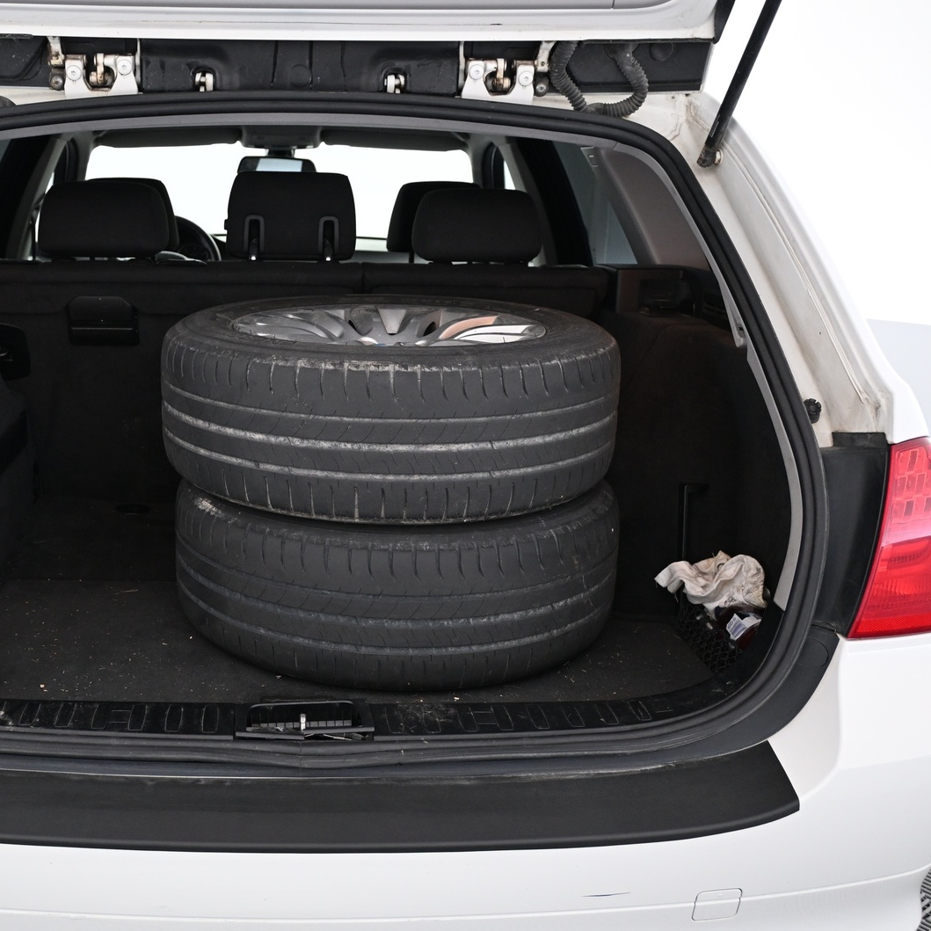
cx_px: 287
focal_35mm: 39
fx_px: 1187
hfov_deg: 42.1
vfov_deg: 42.8
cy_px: 458
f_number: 3.8
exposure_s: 1/30
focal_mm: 20
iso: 1100
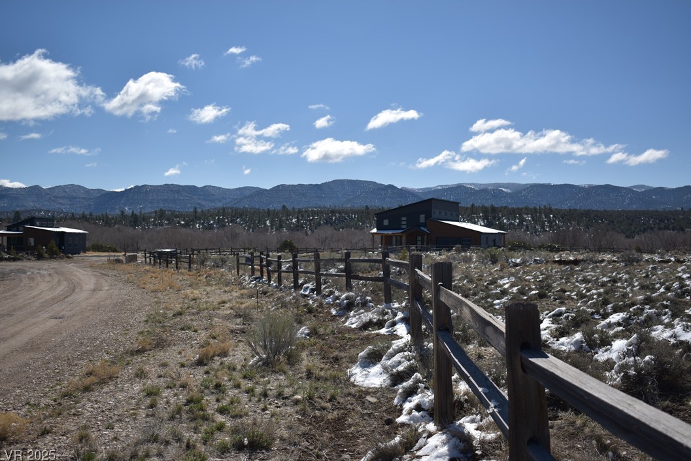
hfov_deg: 51.9
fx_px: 710
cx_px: 348
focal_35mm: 37
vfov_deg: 35.9
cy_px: 232
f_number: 4
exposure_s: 1/1600
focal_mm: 24
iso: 100
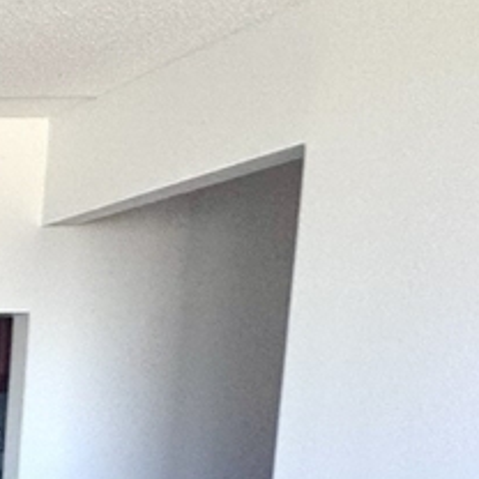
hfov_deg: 16.3
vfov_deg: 25.7
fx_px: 955
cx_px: -606
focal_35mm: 61
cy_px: 546
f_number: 2.2
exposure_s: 1/120
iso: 125
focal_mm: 2.22
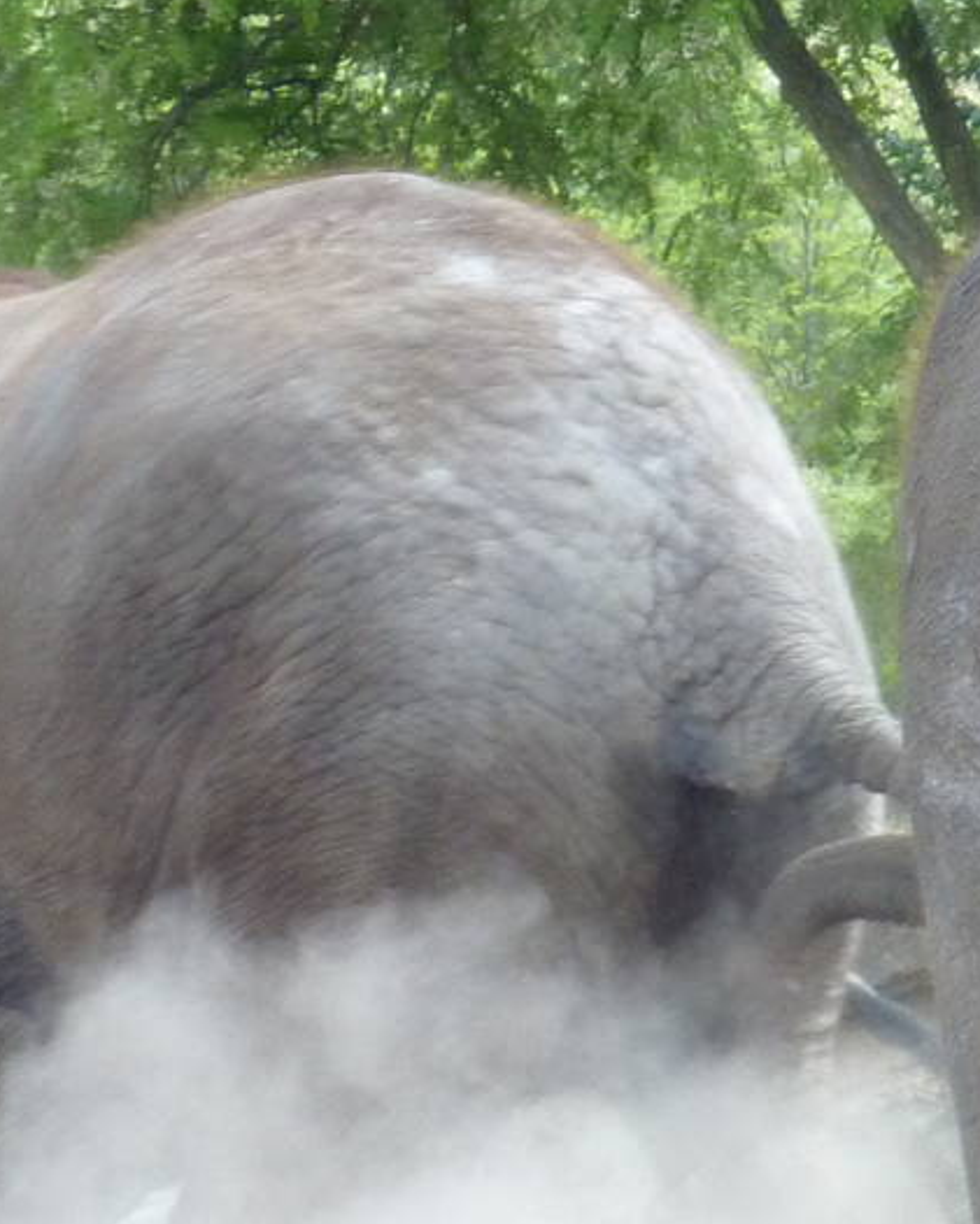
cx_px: 1439
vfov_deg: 2.2
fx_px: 32294
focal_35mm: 891
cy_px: 182
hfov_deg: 1.7
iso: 320
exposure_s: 1/250
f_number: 4.9
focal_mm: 49.2
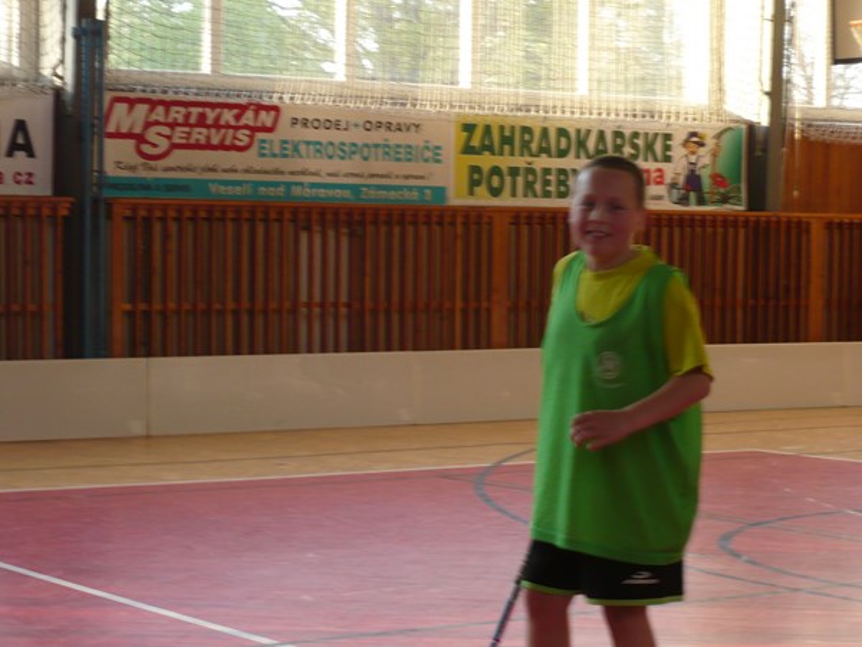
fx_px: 2415
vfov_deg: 15.2
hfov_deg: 20.2
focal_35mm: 97
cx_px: 431
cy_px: 324
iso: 160
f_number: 4.8
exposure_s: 1/30
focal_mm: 16.1
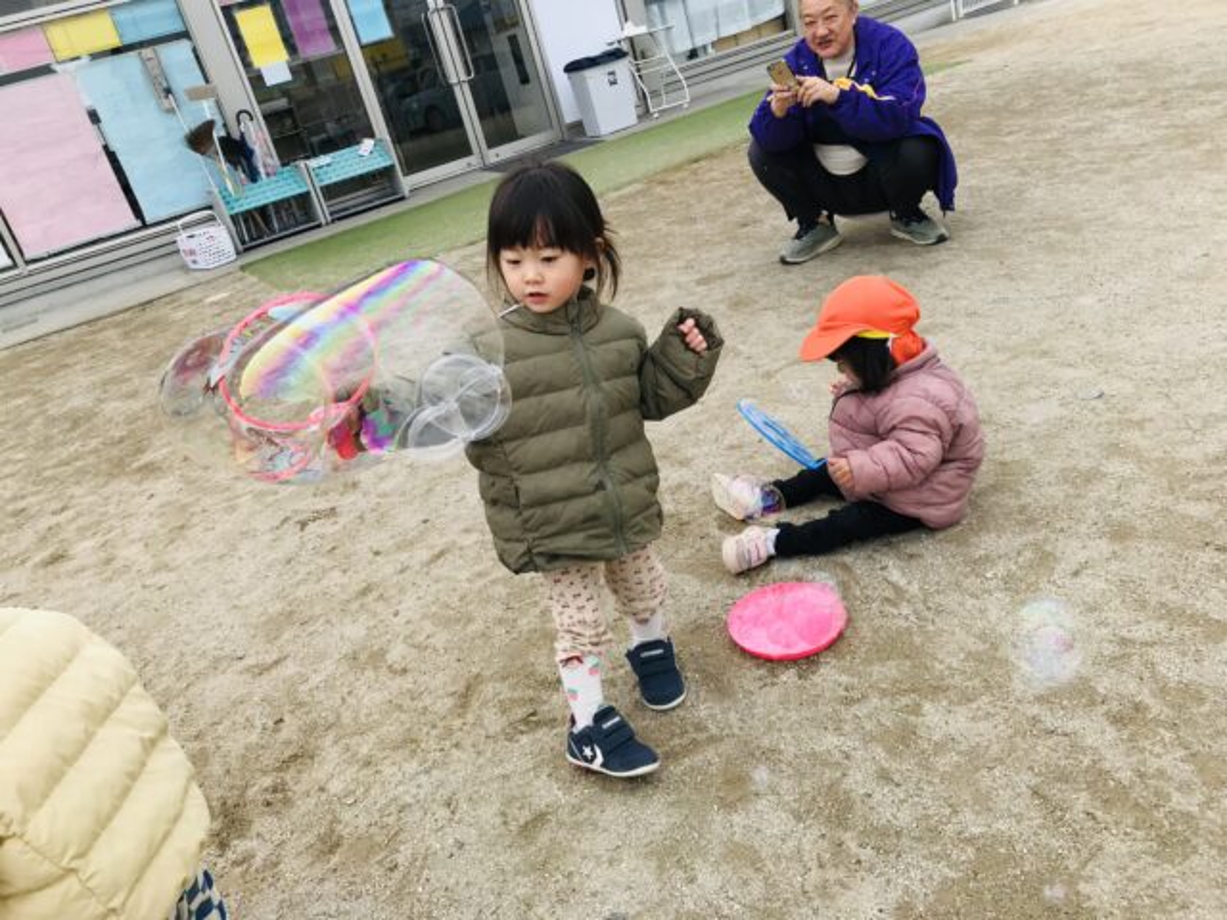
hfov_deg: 63.4
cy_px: 460
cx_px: 614
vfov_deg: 49.7
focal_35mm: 28
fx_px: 992
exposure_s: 1/1227
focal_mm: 3.99
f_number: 1.8
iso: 20
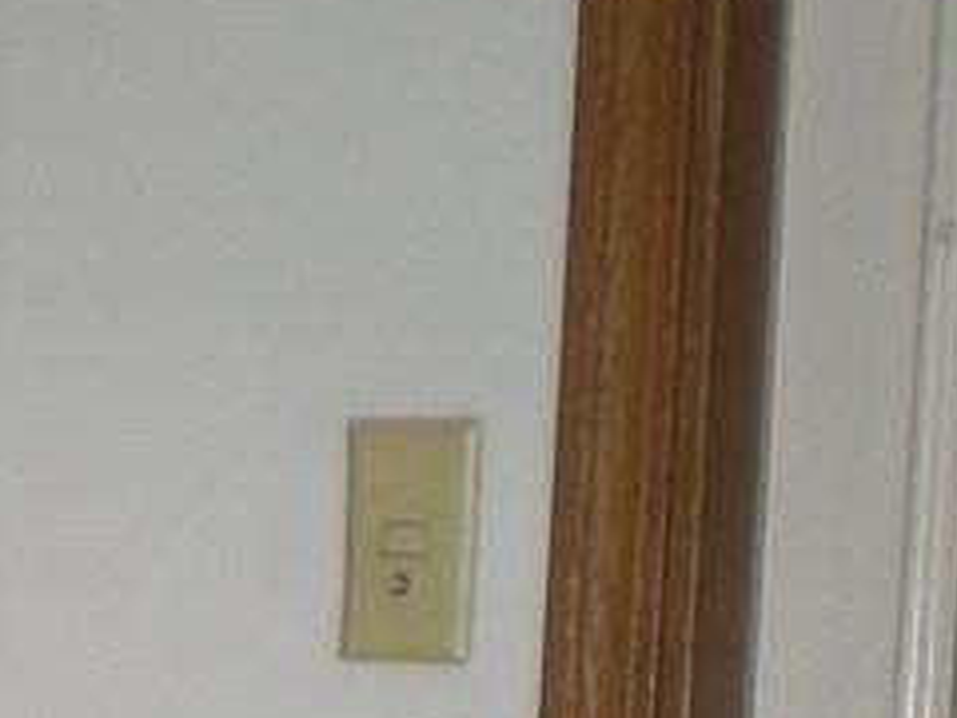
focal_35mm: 162
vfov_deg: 8.8
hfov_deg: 11.4
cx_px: -678
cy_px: 1217
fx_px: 4479
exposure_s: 1/60
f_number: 3.1
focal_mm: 6.3
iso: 61
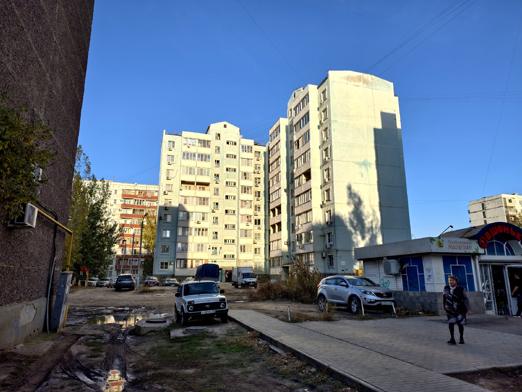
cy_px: 196
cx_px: 261
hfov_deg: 73.9
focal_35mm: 23
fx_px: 347
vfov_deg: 58.9
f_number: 1.57
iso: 71
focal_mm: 6.54
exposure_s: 1/1160
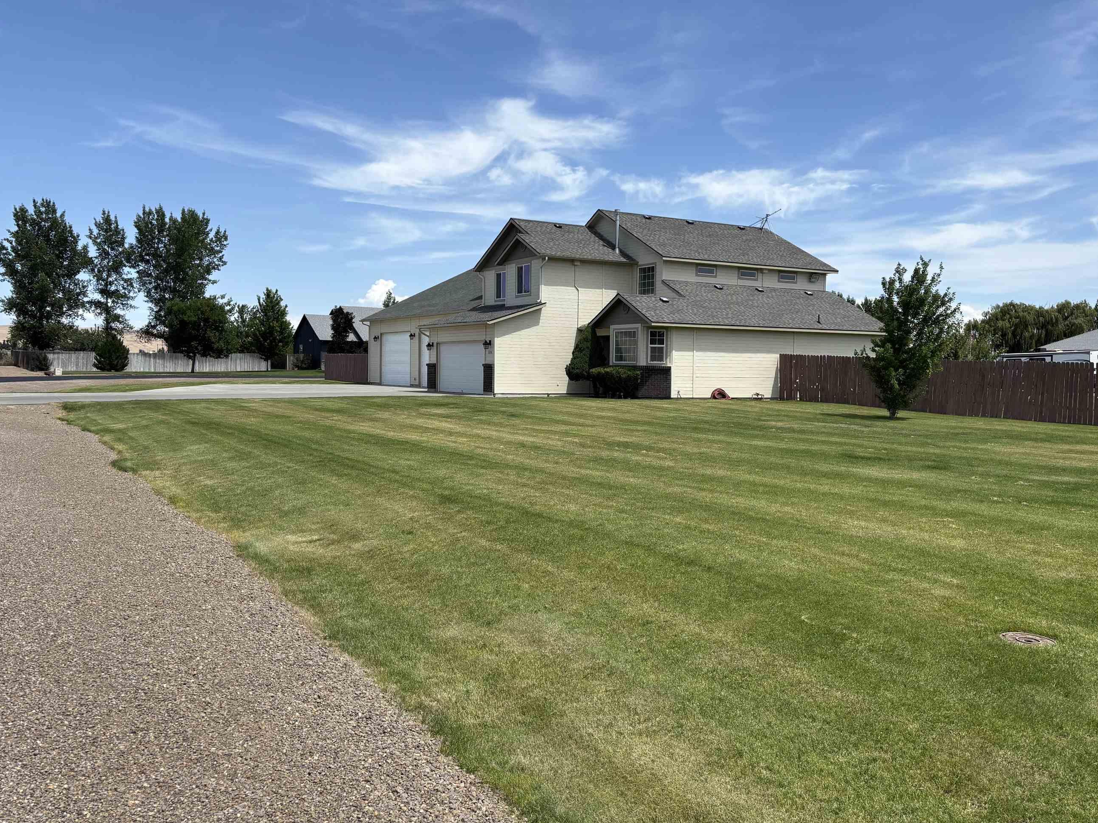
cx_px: 599
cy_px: 395
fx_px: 983
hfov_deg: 58.3
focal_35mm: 31
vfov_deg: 45.4
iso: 50
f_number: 1.6
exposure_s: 1/3650
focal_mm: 5.96
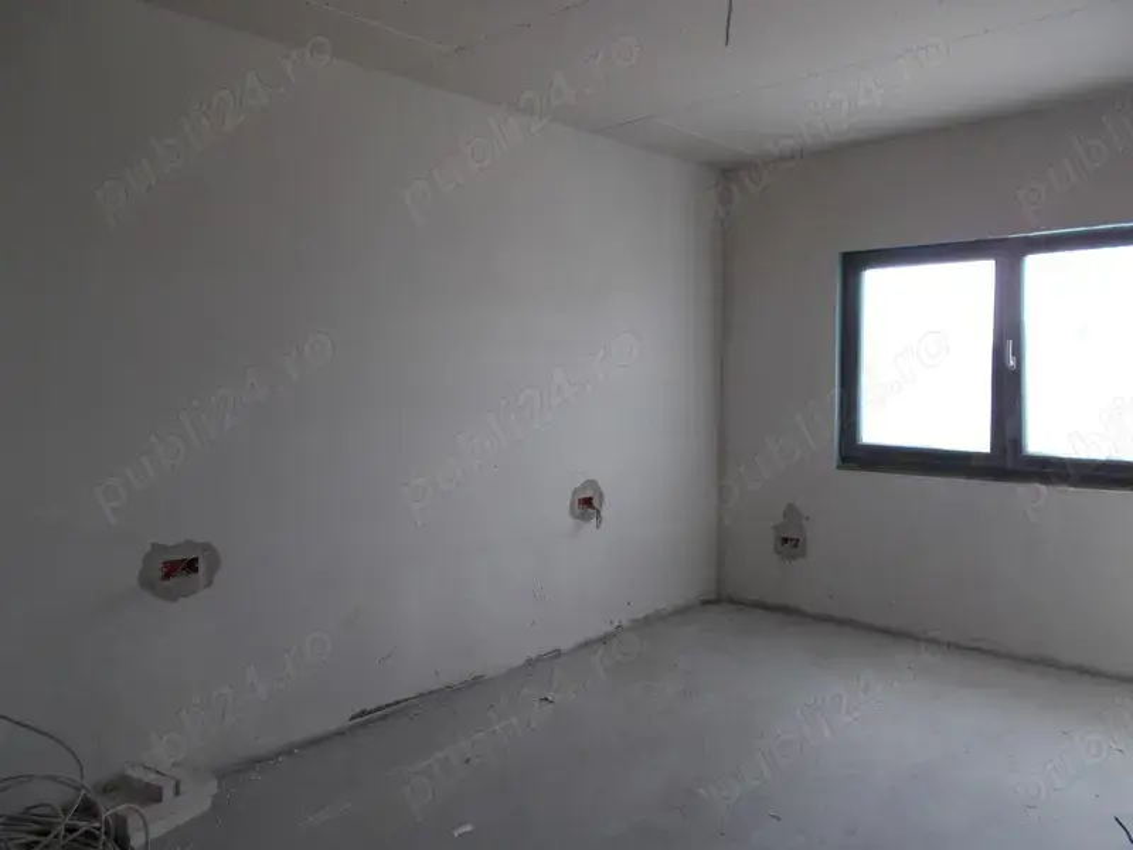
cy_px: 425
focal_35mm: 26
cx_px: 566
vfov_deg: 53.1
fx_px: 851
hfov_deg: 67.3
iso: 80
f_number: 3.2
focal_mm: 4.6
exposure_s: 1/40
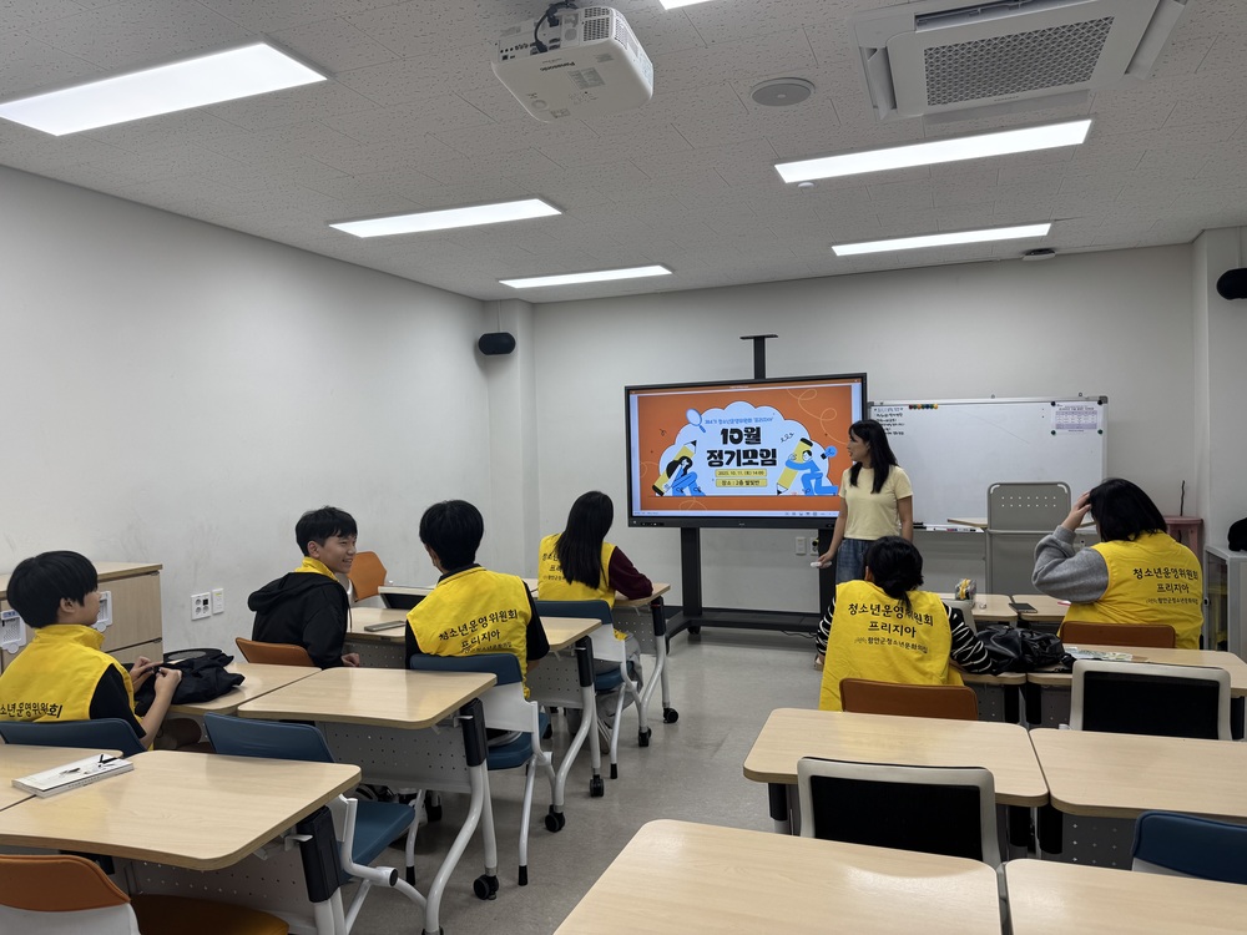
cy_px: 468
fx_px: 865
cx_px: 624
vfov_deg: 56.8
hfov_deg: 71.6
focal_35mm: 24
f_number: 1.78
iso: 50
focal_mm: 6.76
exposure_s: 1/133
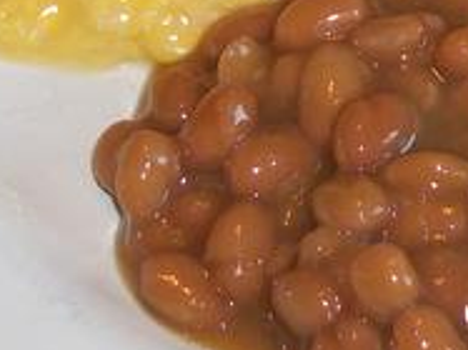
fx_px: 2081
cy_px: -111
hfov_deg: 12.7
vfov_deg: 9.4
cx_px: 463
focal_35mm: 154
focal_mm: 5.7
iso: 80
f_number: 2.9
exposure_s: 1/30
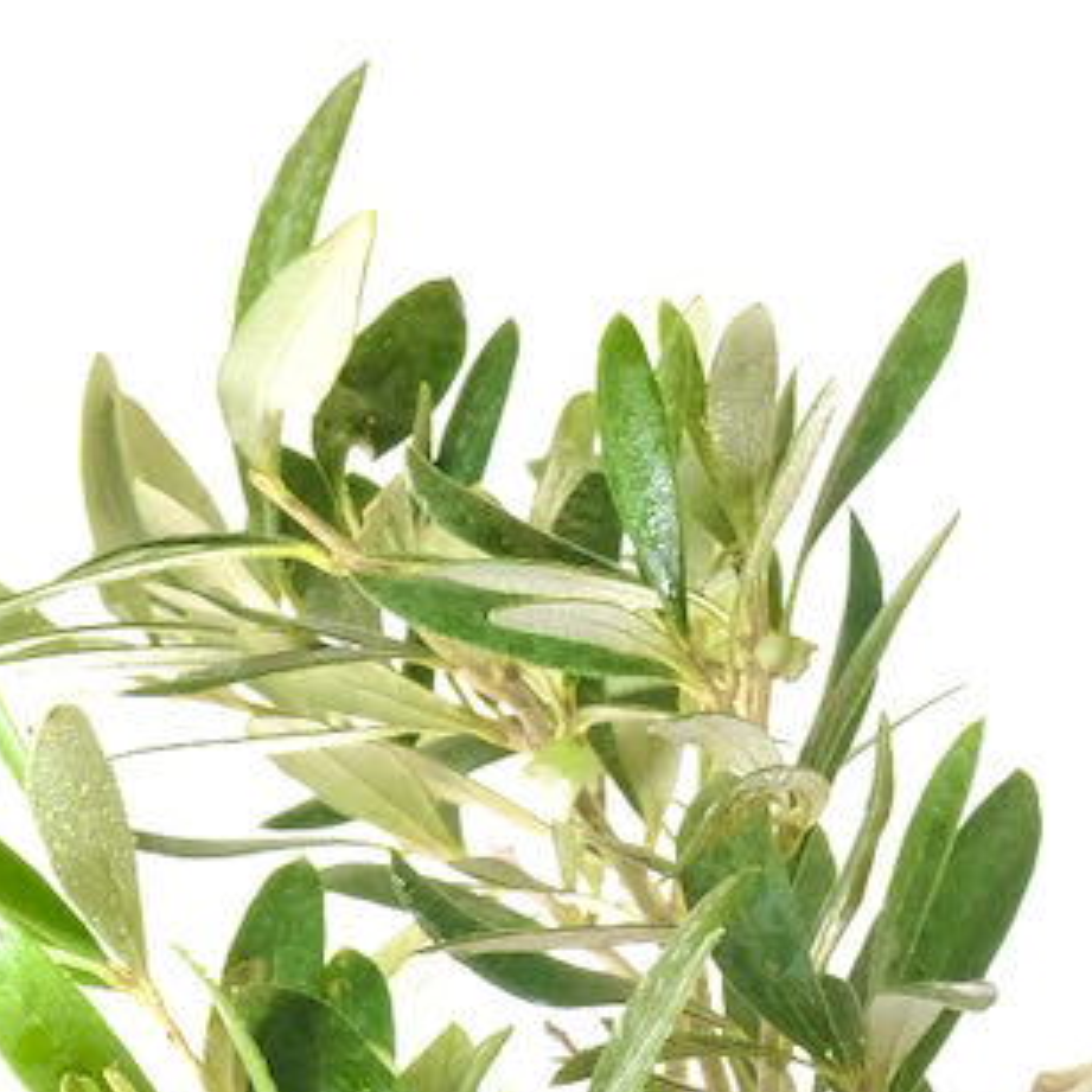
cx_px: 459
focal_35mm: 308
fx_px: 10993
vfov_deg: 5.6
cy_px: 2259
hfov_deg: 5.7
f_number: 13
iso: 2500
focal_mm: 57.8
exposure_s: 1/15
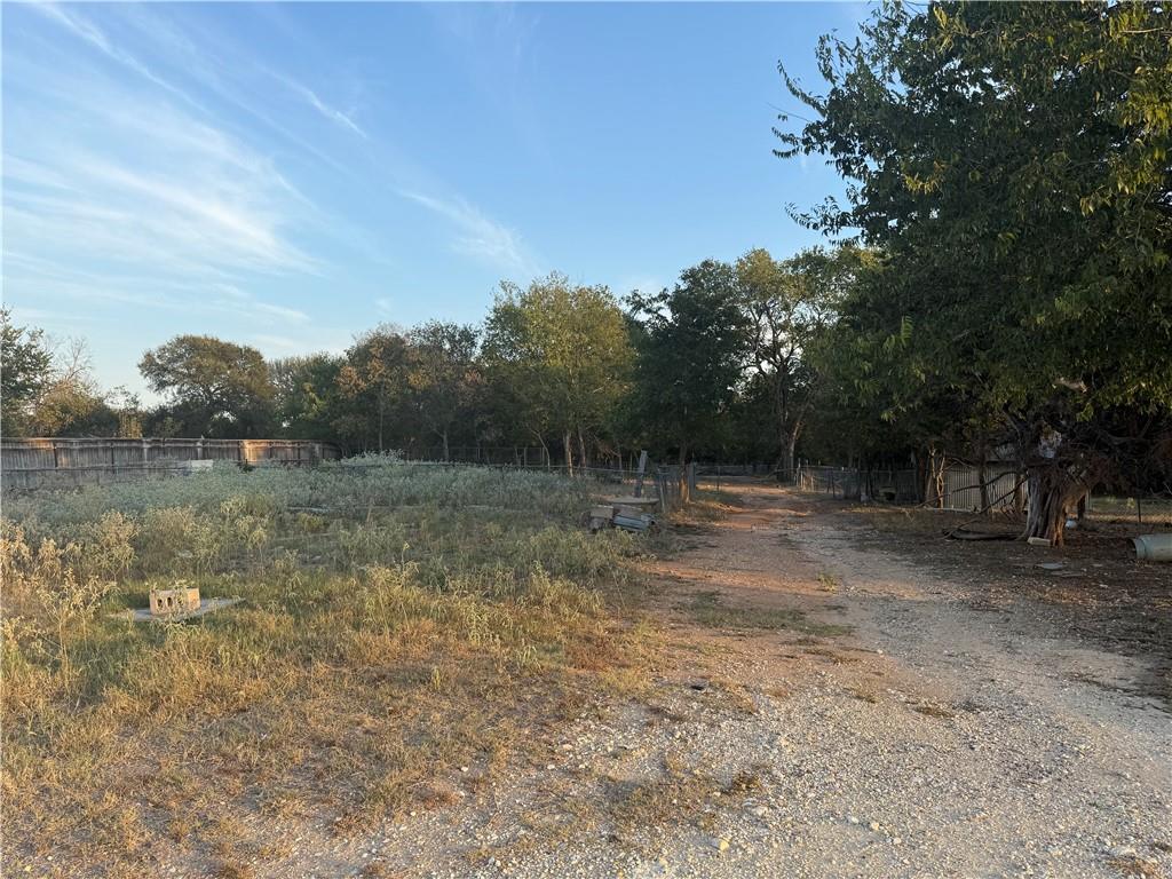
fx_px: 813
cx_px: 586
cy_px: 440
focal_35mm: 24
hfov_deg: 71.6
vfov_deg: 56.8
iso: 80
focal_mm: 6.76
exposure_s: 1/1106
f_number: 1.78
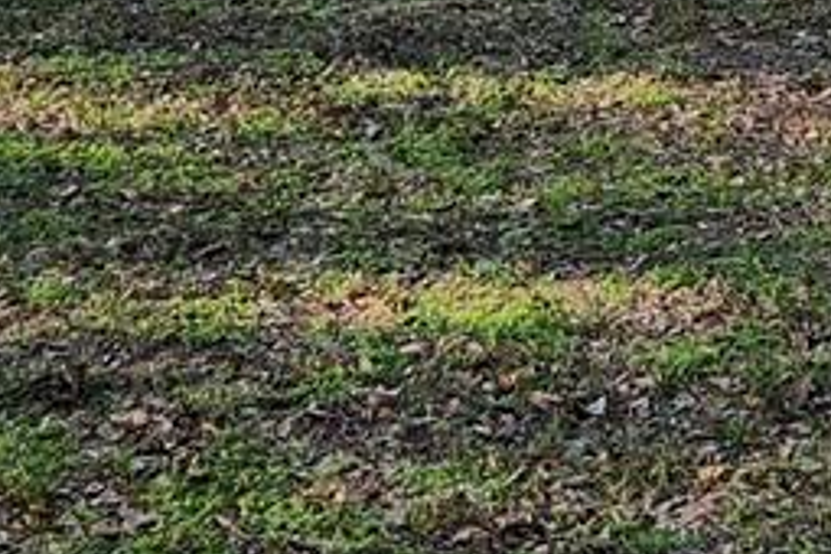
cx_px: 864
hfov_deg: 13.5
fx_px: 3462
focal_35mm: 150
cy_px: -182
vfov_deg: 9.0
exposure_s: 1/352
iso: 20
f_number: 1.8
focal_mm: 5.4
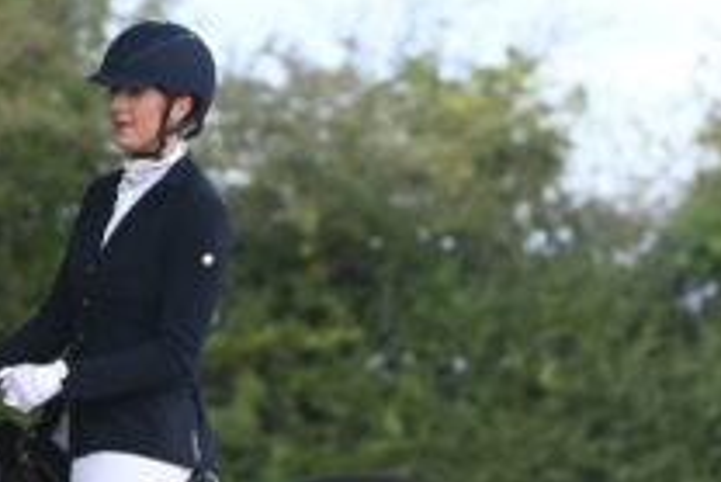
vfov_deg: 2.1
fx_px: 13147
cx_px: 49
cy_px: 647
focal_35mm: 656
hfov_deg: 3.1
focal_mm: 220
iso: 500
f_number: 7.1
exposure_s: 1/400
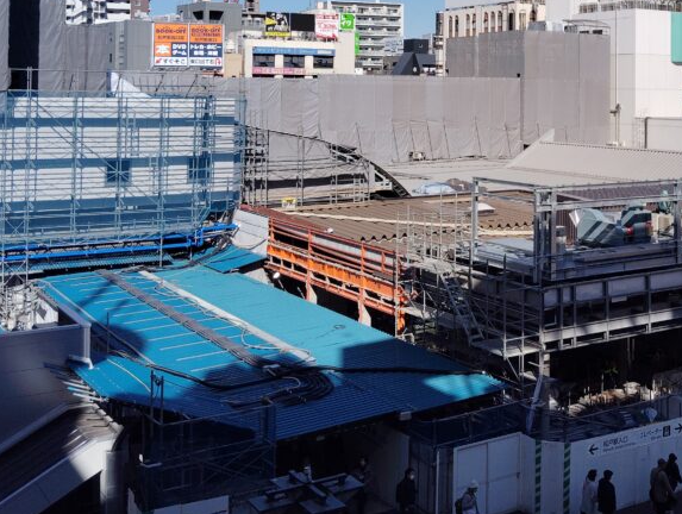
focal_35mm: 50
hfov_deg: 36.3
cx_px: 583
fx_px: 987
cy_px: 65
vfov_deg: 28.2
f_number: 1.8
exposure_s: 1/1360
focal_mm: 4.22
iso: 50
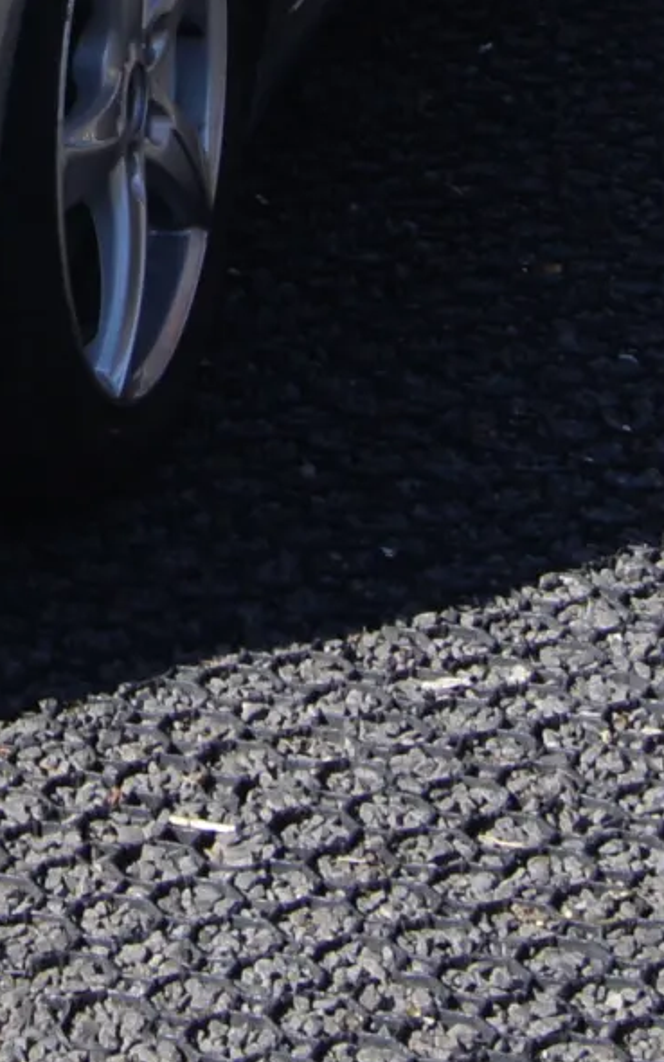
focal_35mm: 166
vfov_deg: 12.3
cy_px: -193
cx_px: -256
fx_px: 4804
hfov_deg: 7.8
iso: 100
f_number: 13
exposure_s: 1/100
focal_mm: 24
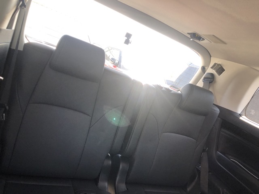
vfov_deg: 49.7
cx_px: 130
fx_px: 209
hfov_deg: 63.4
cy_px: 97
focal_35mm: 28
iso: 25
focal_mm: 3.99
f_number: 1.8
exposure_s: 1/30
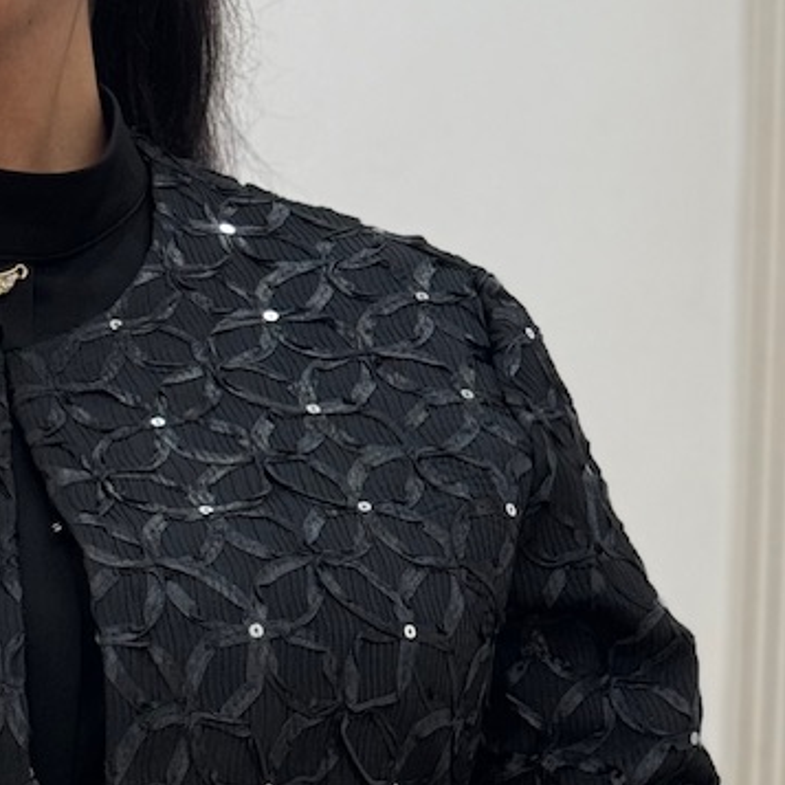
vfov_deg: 10.9
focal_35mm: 152
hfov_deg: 11.4
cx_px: 13
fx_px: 3900
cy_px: 1280
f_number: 1.78
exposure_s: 1/509
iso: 64
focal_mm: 6.76
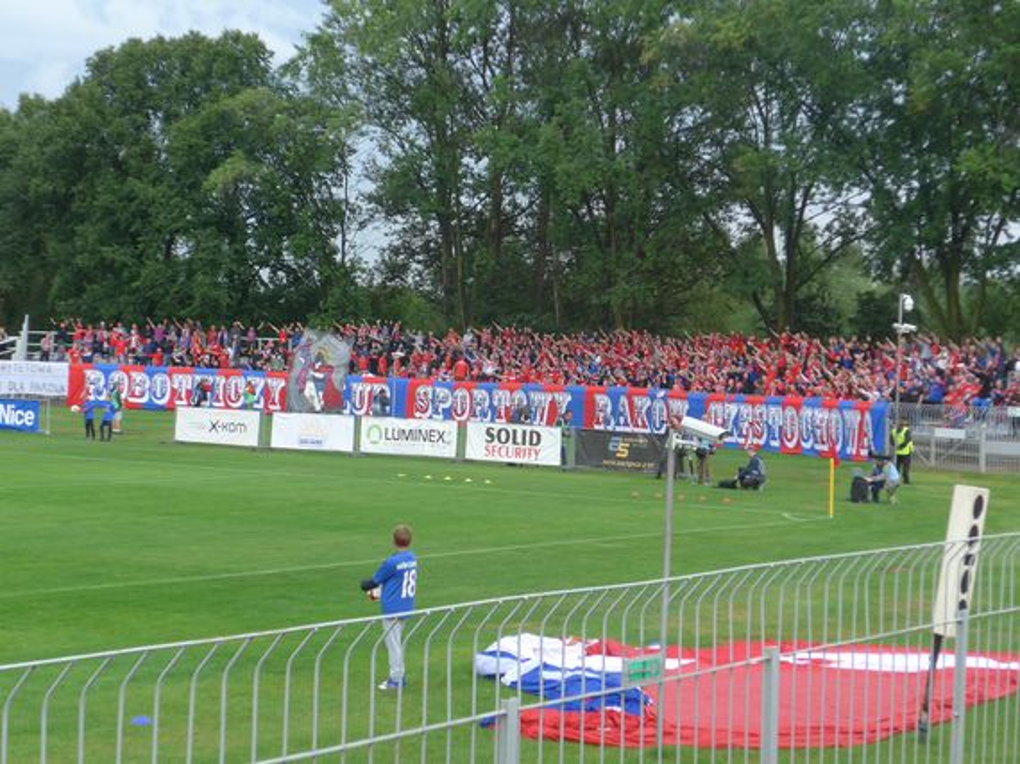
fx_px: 2180
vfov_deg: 19.9
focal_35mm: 74
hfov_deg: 26.3
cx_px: 510
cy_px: 382
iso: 80
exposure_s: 1/125
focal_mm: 15
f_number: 4.2
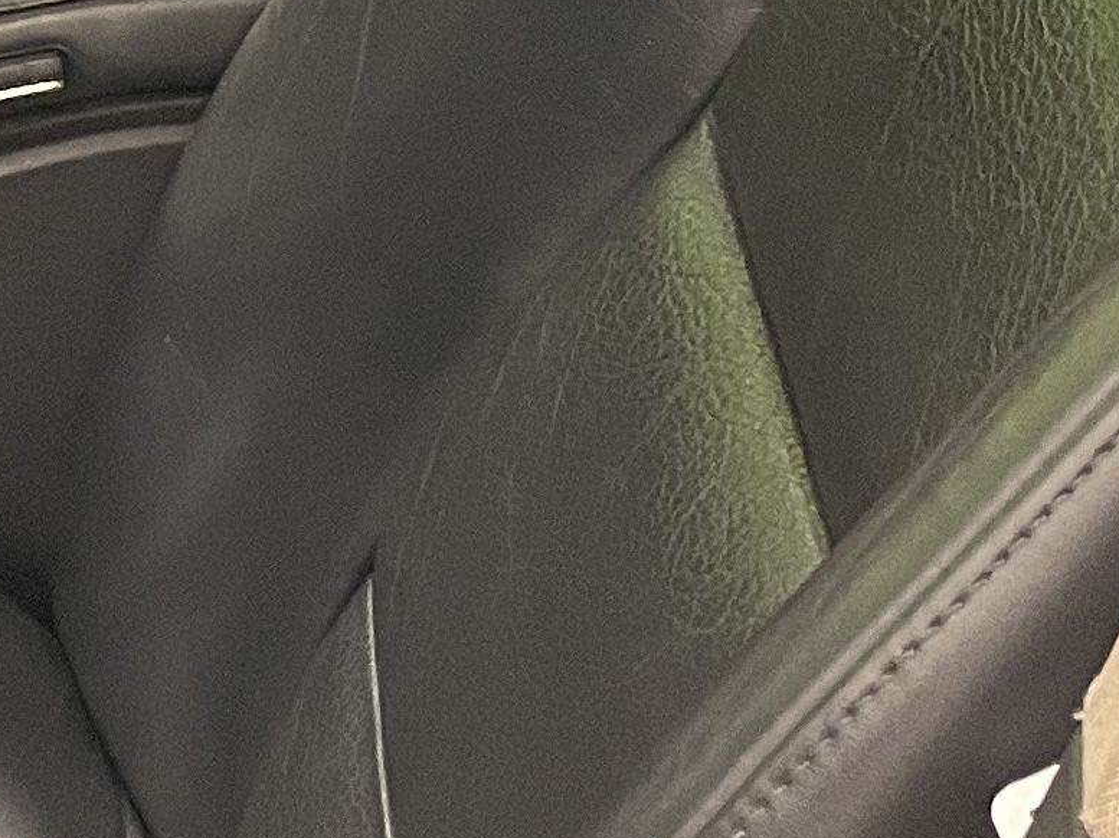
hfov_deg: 13.4
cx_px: -802
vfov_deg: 10.9
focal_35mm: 135
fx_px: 4362
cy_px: -6
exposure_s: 1/50
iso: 160
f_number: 1.6
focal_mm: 4.2
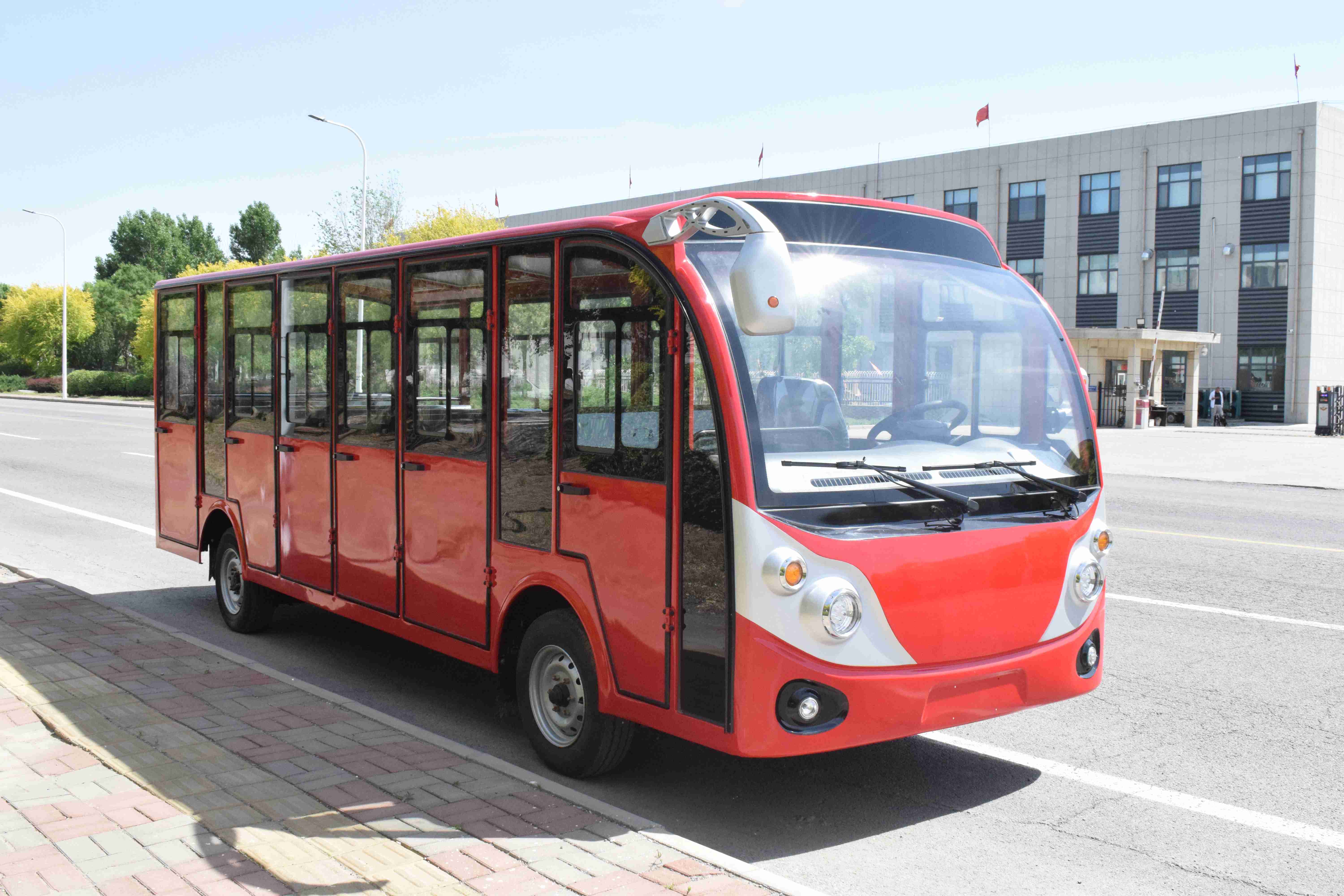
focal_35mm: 36
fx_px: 1344
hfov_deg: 53.1
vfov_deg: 36.9
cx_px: 672
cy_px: 448
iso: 2500
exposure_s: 1/1000
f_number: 16
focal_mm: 24
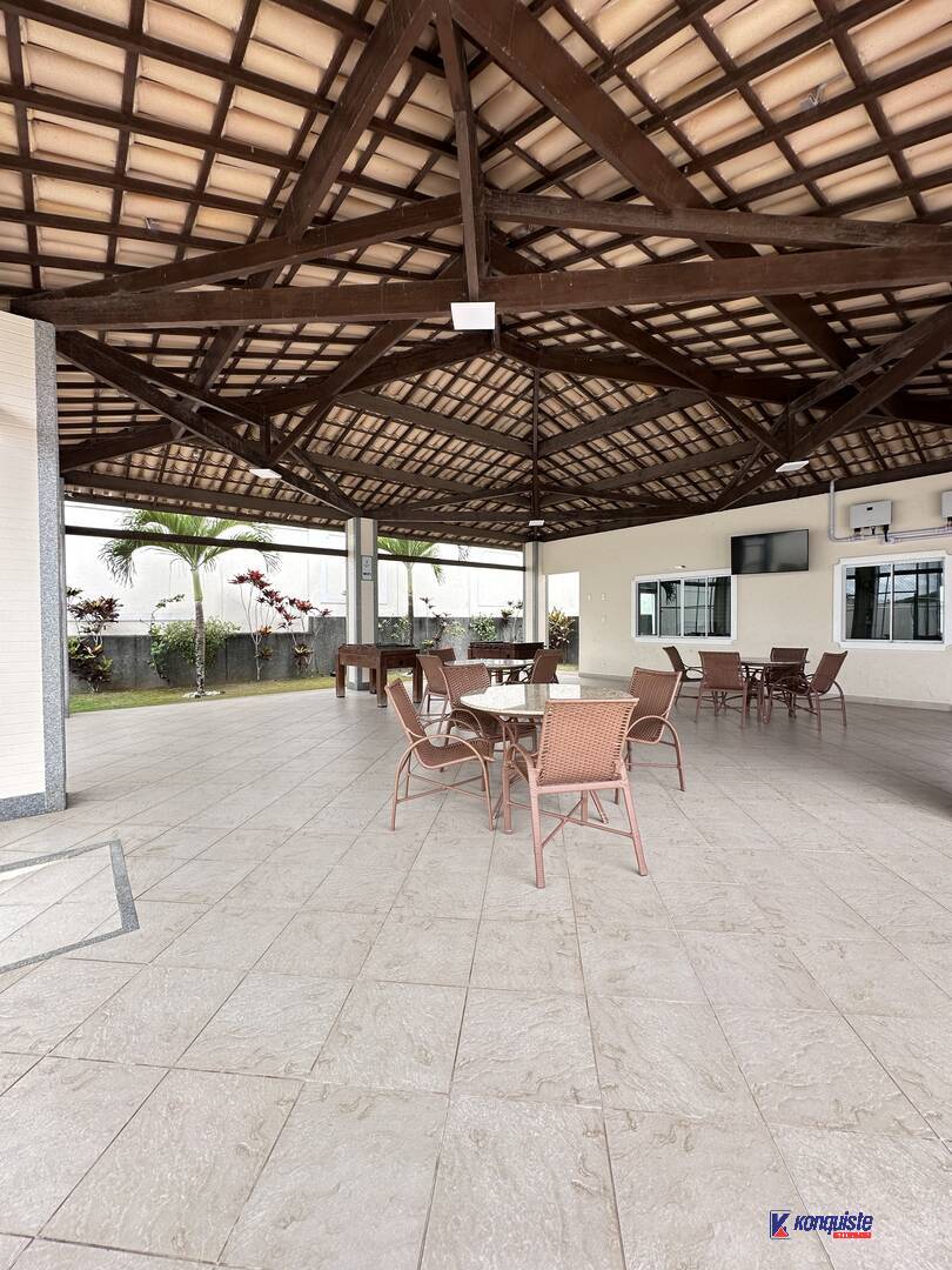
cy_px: 635
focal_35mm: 14
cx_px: 476
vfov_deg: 102.1
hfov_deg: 85.7
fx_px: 513
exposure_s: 1/186
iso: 40
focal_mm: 2.22
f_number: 2.2
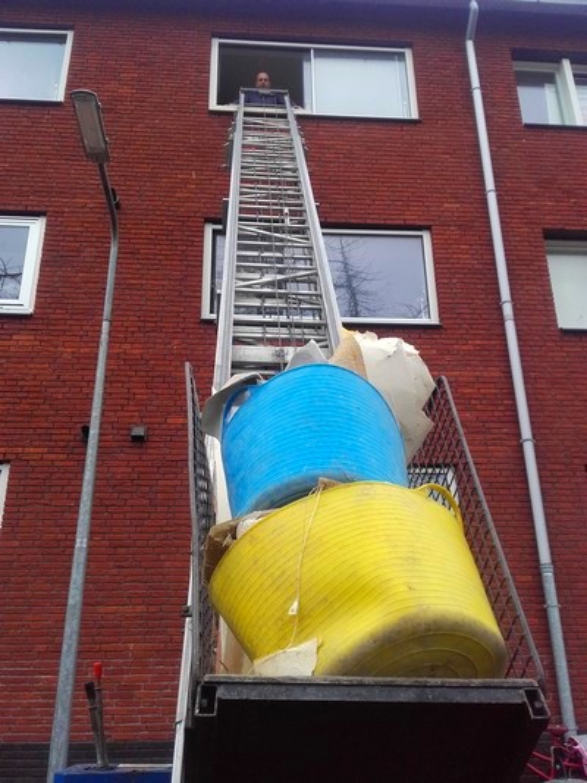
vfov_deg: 58.3
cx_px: 294
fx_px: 701
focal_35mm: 31
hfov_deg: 45.5
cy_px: 392
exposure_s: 1/159
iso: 50
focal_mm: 3.31
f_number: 2.2
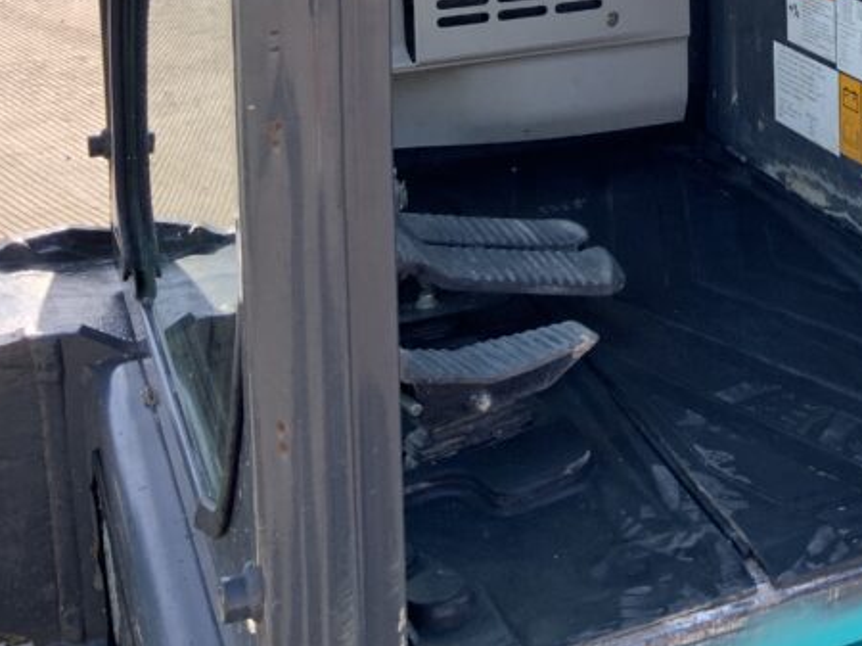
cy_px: -86
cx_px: 889
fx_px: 1643
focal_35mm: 66
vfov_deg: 21.0
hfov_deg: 27.5
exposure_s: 1/397
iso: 16
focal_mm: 3
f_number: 1.8
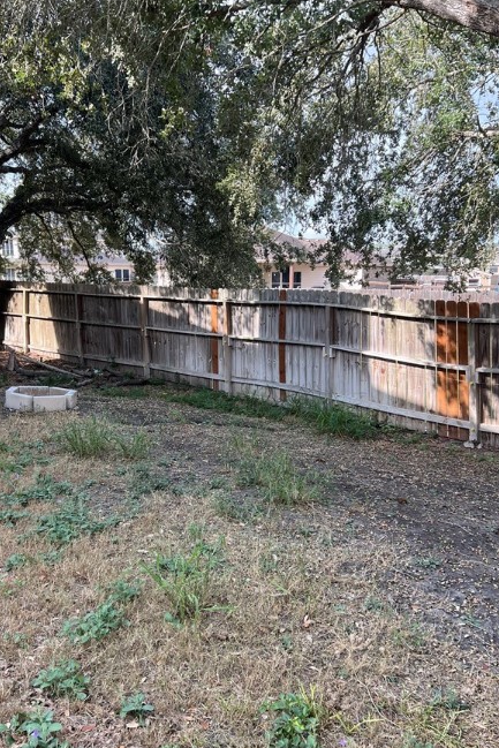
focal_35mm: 32
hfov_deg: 41.0
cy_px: 406
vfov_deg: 58.6
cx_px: 203
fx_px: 665
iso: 50
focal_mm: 5.7
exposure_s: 1/518
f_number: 1.5
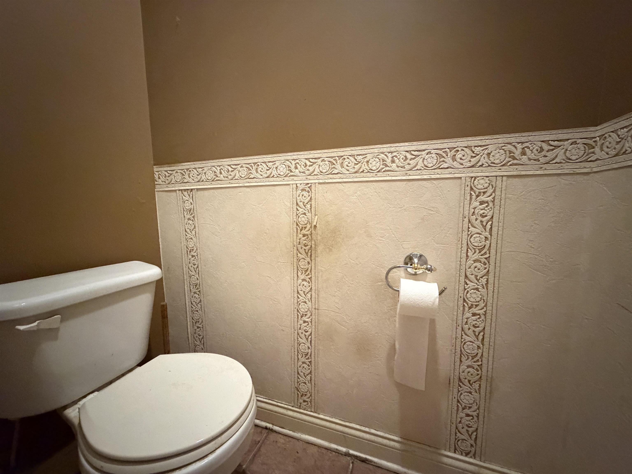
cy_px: 237
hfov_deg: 102.1
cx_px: 316
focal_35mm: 14
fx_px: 256
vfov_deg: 85.7
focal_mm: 2.22
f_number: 2.2
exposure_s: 1/40
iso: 1000
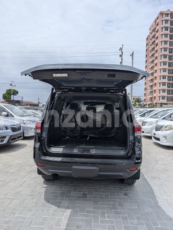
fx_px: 159
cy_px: 115
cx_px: 86
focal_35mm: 24
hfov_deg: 57.0
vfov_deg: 71.5
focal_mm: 6.9
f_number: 1.68
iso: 21
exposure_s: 1/1706
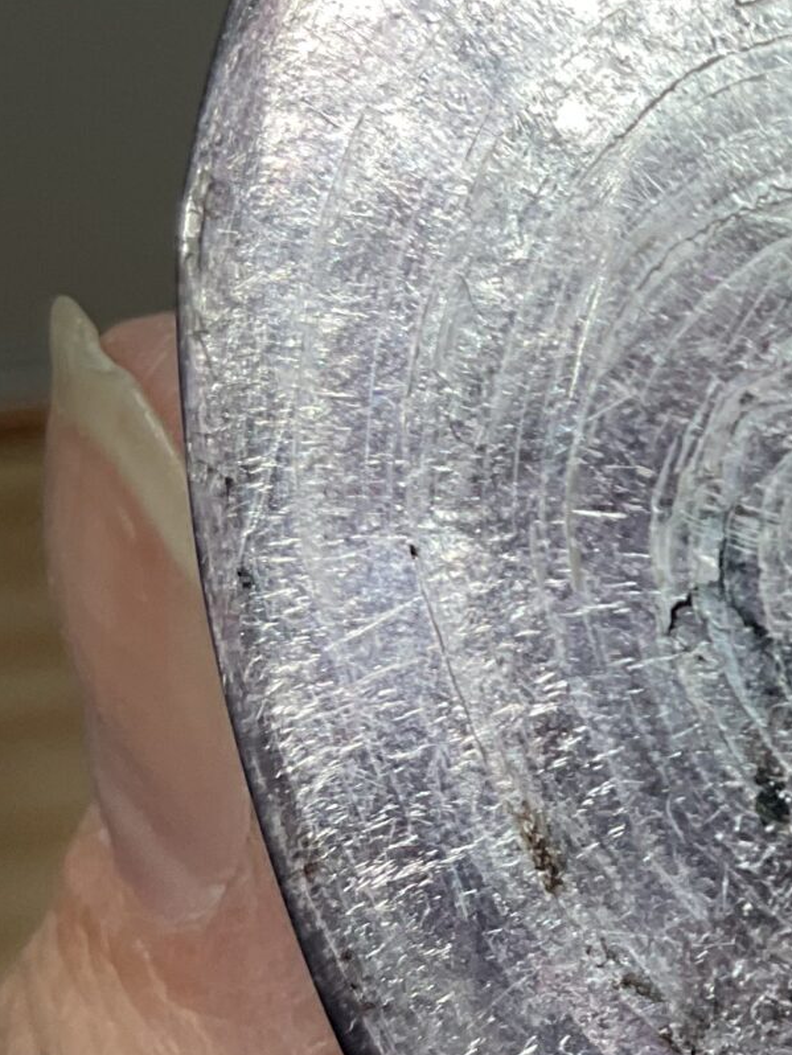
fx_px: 2836
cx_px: 1222
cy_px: 559
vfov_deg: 21.1
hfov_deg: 14.7
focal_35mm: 93
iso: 32
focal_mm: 3
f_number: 1.8
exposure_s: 1/100
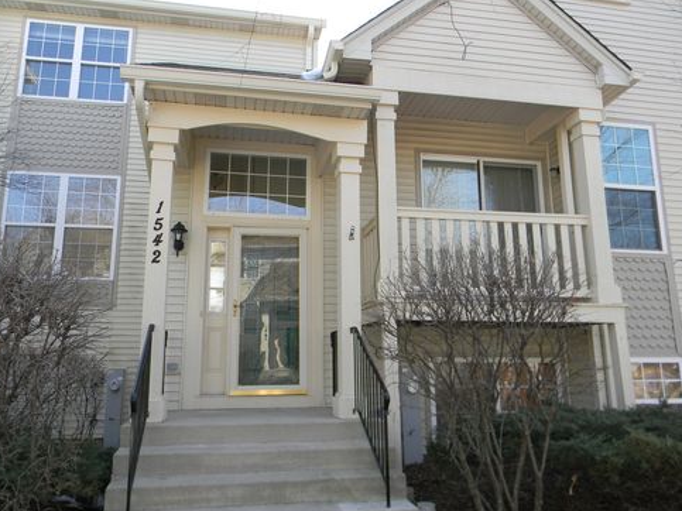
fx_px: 571
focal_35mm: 29
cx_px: 337
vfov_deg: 48.2
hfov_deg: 61.7
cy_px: 259
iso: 80
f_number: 3.5
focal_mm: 5
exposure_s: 1/182
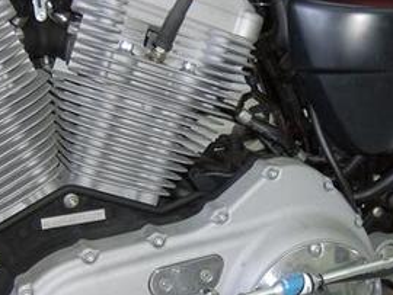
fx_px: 682
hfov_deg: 32.1
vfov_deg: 24.2
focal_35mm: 60
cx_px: 236
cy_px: 217
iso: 200
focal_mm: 6
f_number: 2.8
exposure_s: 1/60
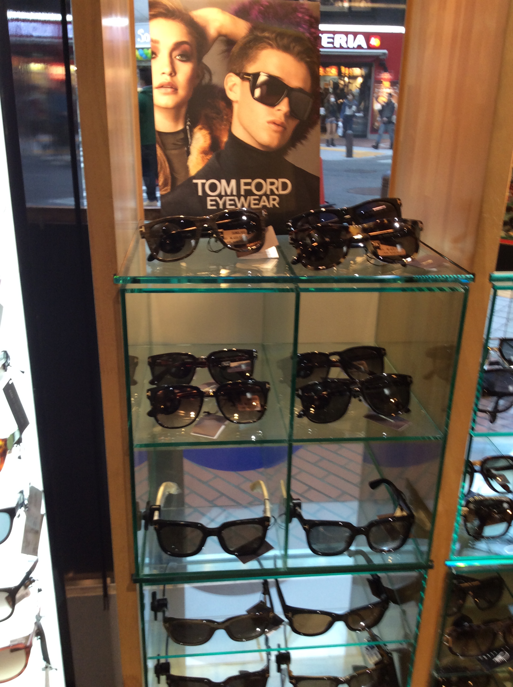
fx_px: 634
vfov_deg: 56.9
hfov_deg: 44.1
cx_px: 256
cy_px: 344
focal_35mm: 32
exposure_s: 1/24
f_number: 2.4
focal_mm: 3.3
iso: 50
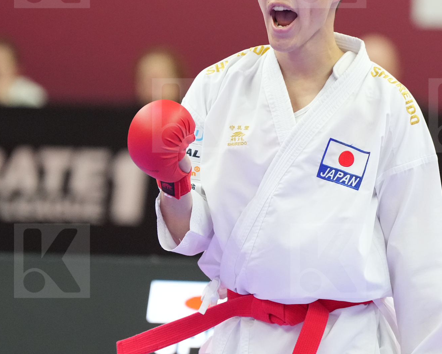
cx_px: 328
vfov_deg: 2.9
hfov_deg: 3.6
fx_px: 6958
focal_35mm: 532
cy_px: 116
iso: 3200
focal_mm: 200
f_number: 2.8
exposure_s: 1/1000
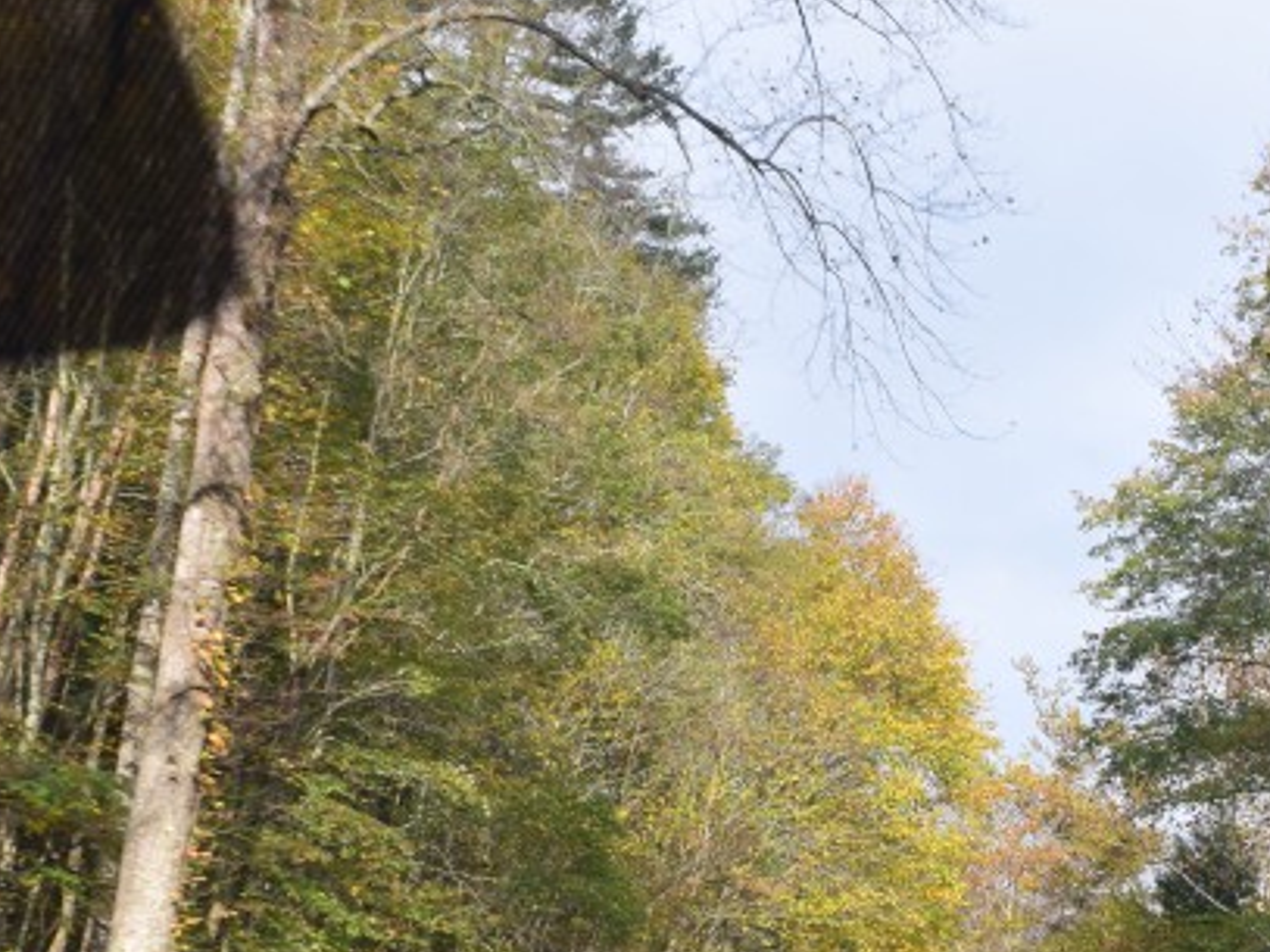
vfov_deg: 19.1
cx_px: 799
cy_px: 755
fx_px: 2795
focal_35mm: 76
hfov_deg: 25.5
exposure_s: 1/160
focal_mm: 21
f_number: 9
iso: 400
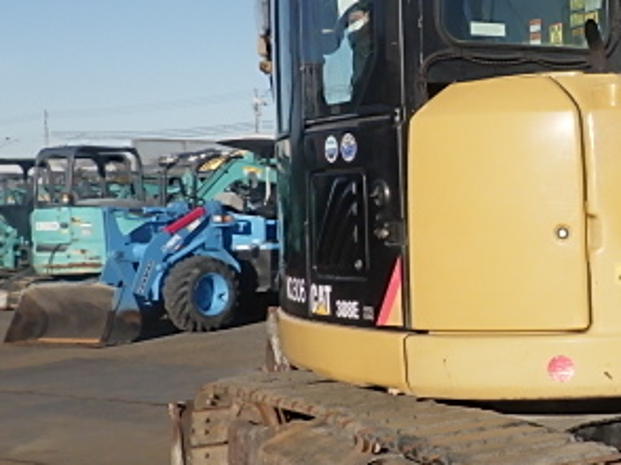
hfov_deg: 29.5
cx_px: 627
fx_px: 1093
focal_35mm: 61
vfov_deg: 24.0
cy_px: 230
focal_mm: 5
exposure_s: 1/2000
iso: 250
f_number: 4.2
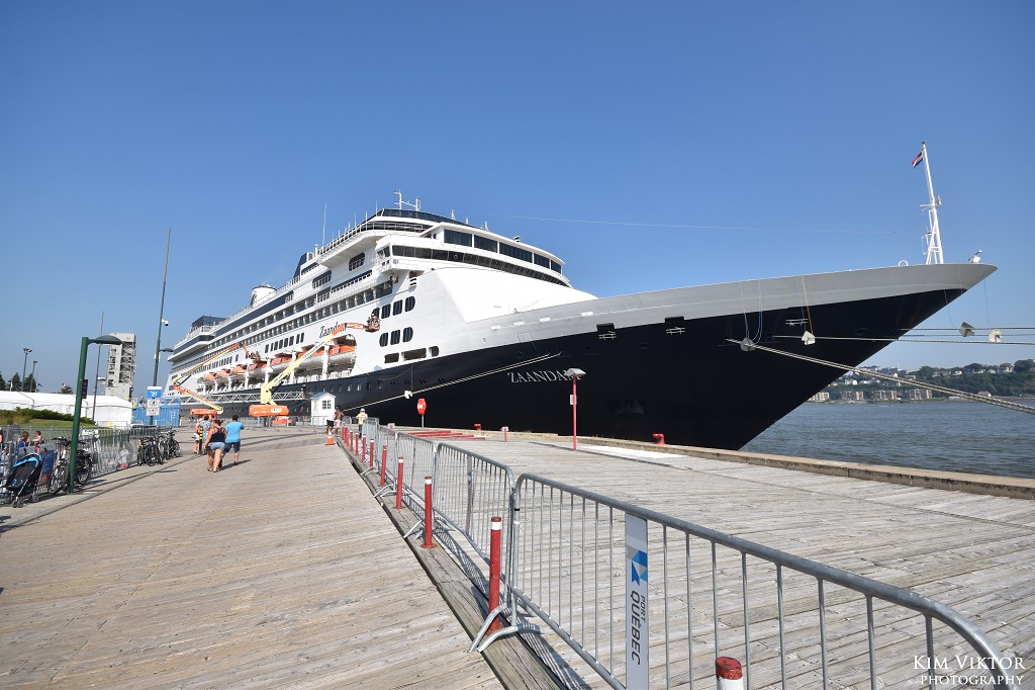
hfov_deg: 61.9
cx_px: 518
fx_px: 862
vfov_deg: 43.6
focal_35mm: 30
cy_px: 345
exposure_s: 1/640
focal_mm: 20
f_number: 13
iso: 200
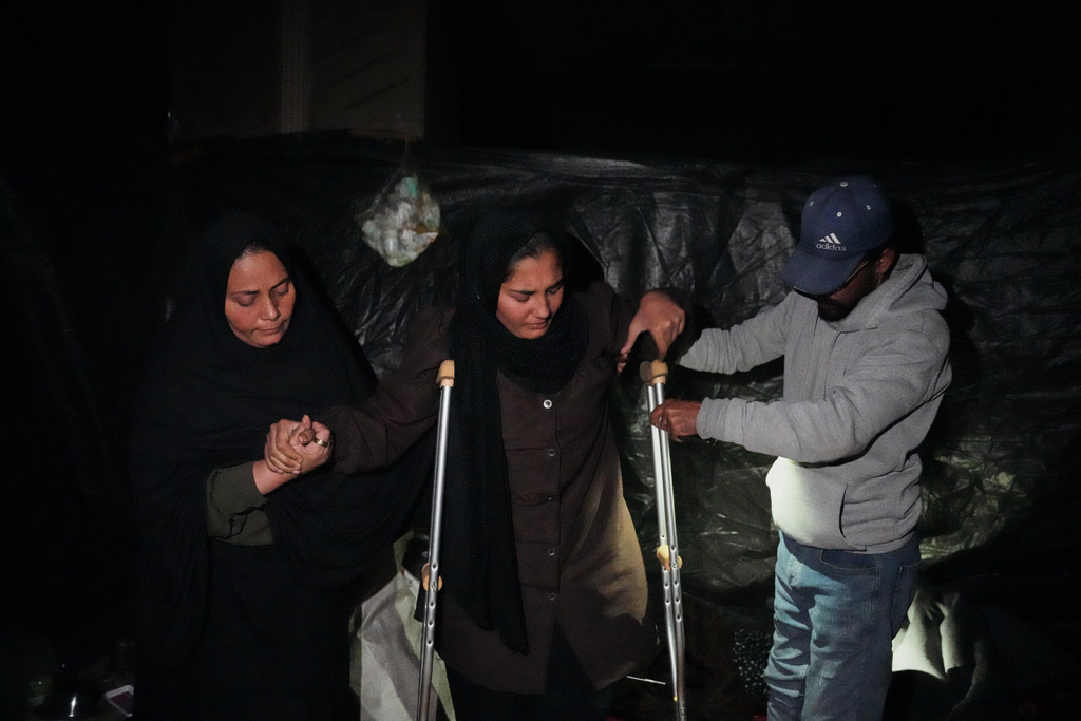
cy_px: 360
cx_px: 540
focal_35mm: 24
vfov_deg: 53.1
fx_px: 721
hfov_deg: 73.7
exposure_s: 1/100
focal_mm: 24
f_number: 2.8
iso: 25600
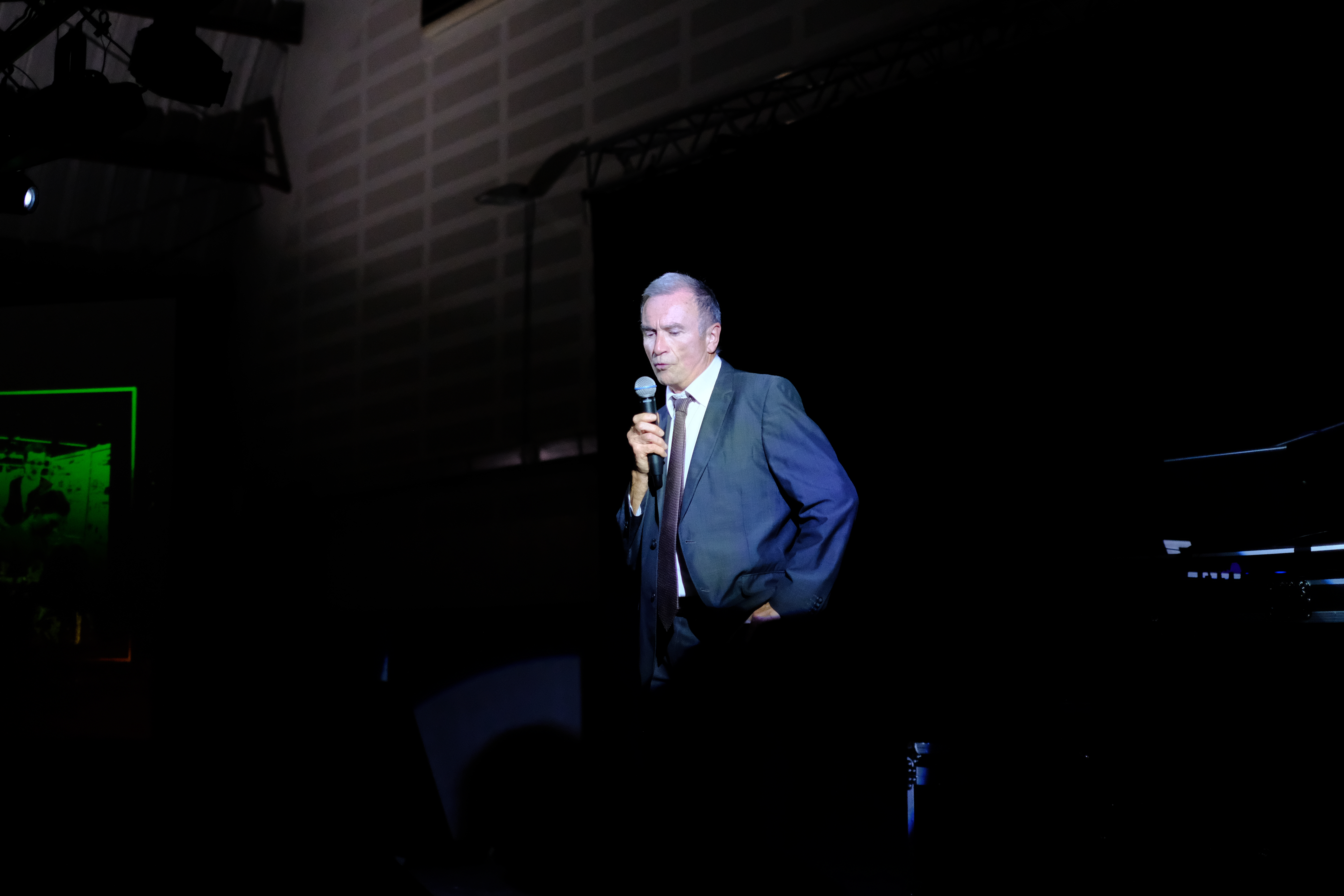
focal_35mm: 53
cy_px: 448
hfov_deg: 37.5
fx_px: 1979
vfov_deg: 25.5
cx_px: 672
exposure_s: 1/3000
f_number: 1.4
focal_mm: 35
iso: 3200
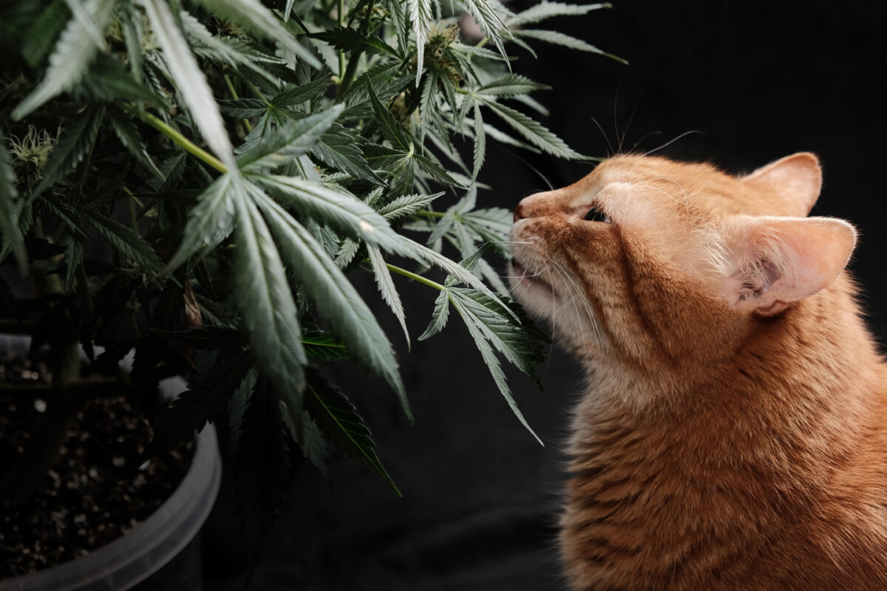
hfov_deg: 30.1
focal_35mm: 67
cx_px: 444
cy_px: 296
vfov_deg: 20.3
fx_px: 1651
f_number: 5.6
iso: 160
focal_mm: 44.4
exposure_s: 1/200
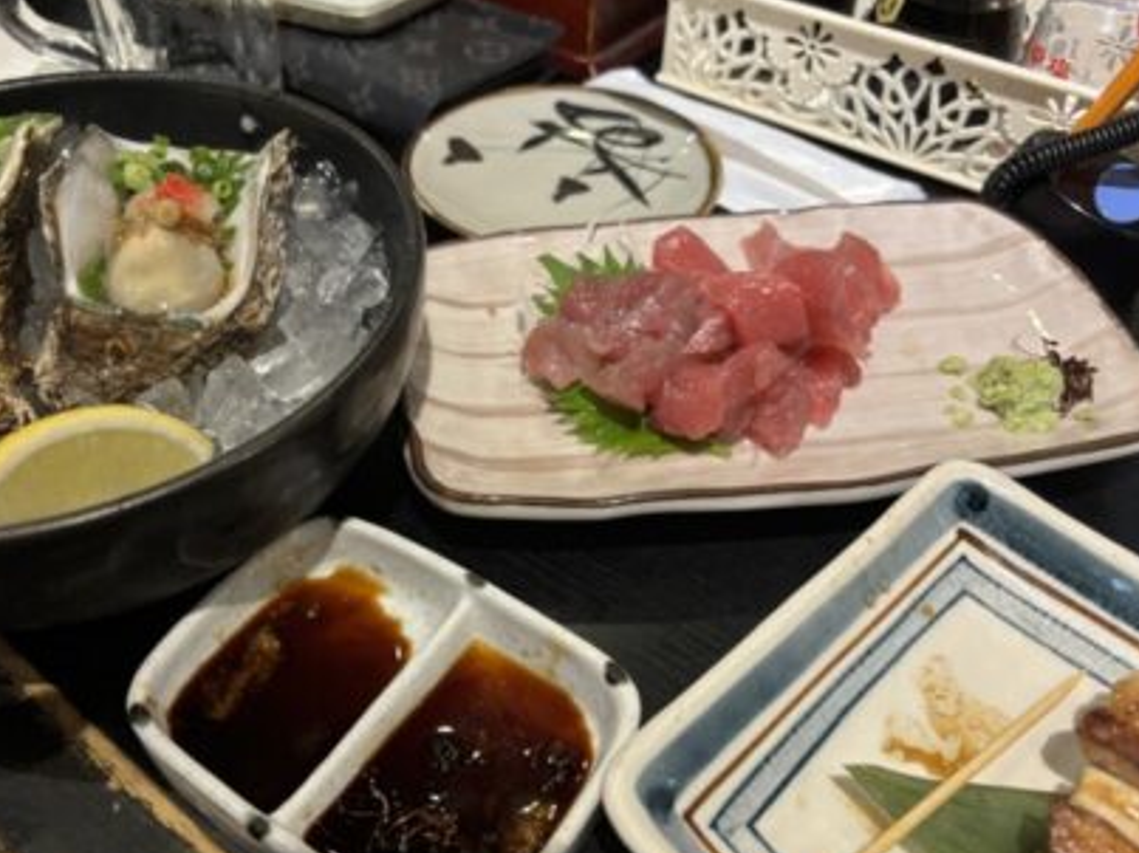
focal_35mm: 31
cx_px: 483
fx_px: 1020
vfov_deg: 45.4
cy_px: 455
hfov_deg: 58.1
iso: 200
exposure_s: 1/60
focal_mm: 5.96
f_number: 1.6
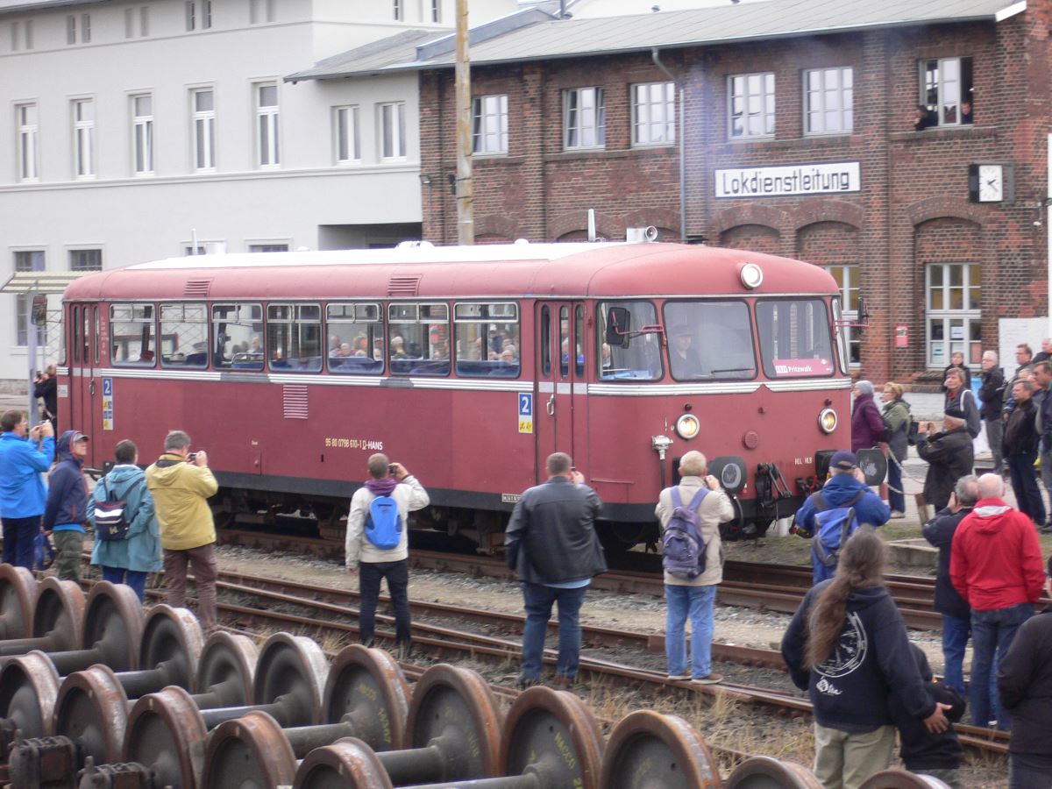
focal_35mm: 105
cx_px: 526
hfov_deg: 18.7
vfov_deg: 14.1
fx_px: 3191
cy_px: 394
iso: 100
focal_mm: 17.4
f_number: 5
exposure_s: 1/20
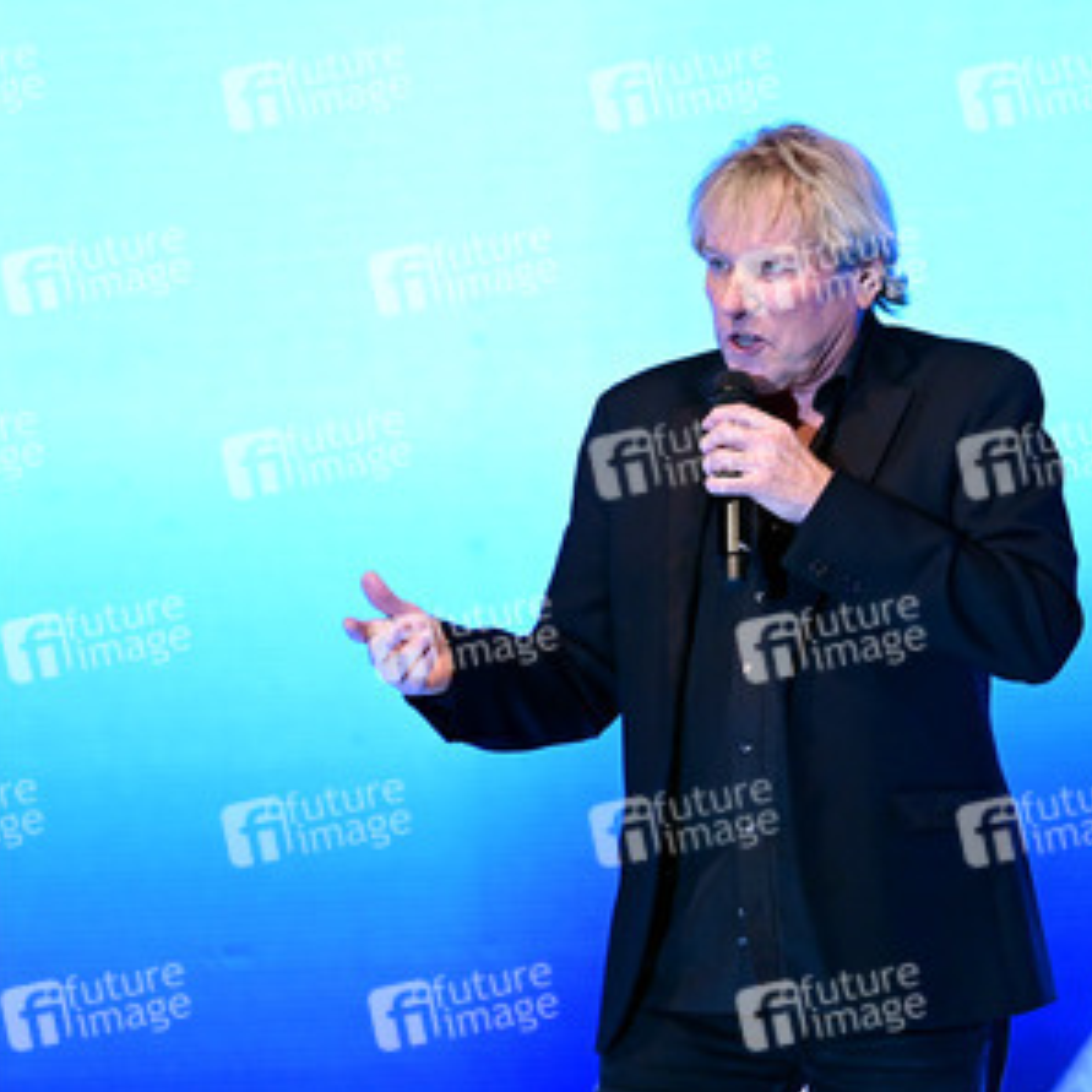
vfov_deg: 6.8
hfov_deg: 6.8
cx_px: 734
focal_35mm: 258
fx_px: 9208
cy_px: 548
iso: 2000
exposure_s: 1/320
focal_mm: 200
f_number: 3.5
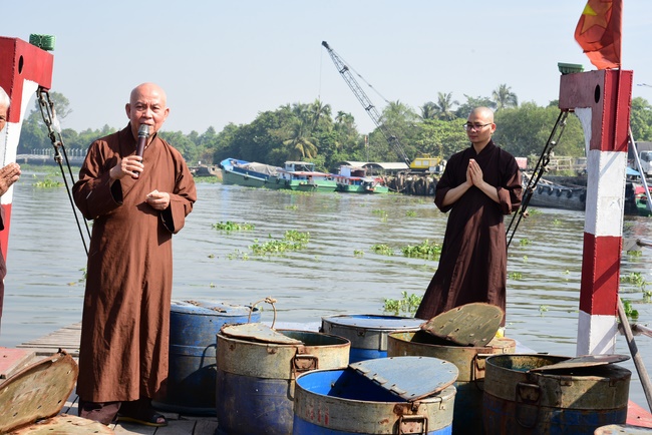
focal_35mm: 62
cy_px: 218
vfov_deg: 21.9
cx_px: 326
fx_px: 1123
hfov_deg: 32.4
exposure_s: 1/100
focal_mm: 62
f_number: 11
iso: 200
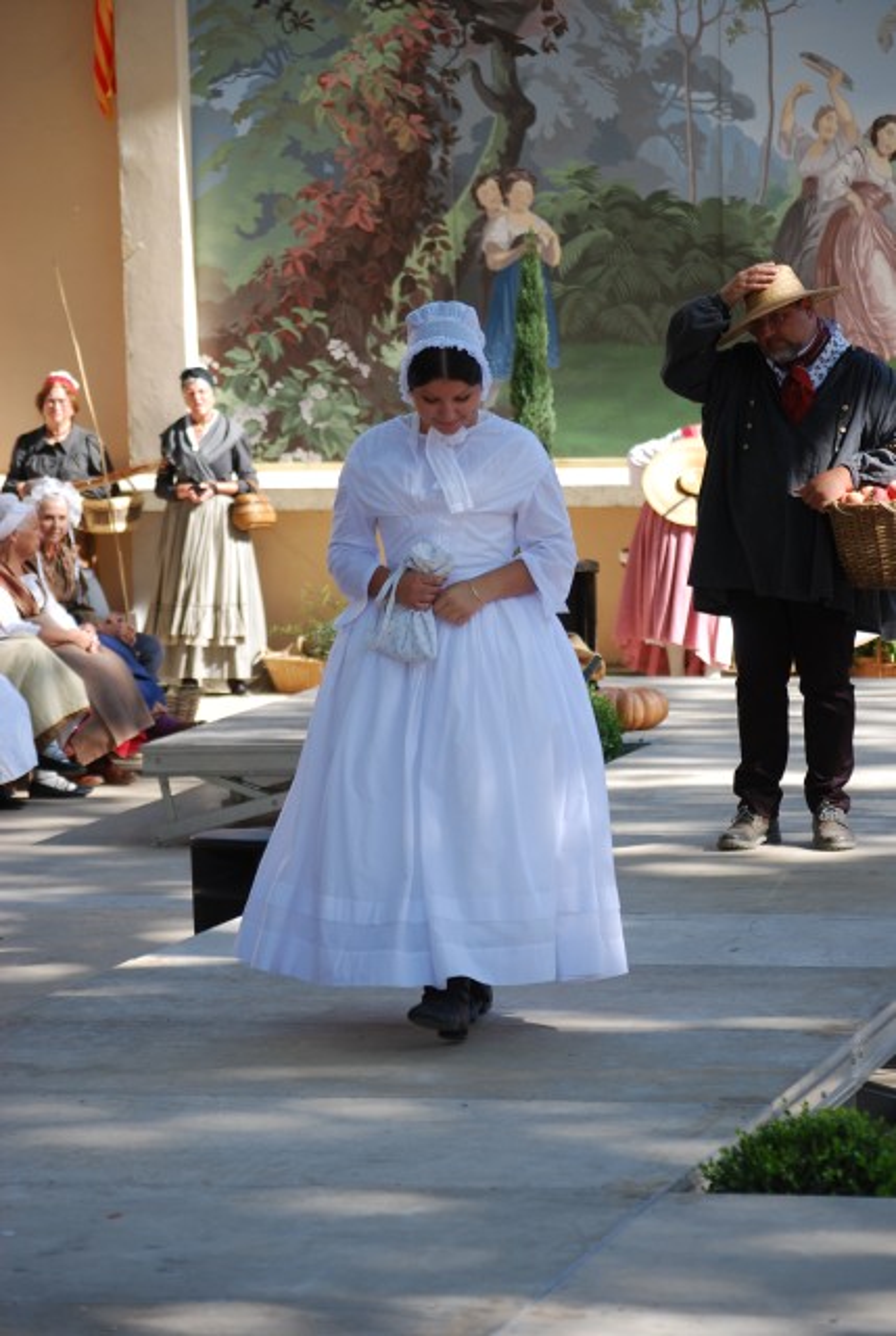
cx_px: 448
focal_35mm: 123
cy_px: 668
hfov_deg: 11.2
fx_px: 4574
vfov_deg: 16.6
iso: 200
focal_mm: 82
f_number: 5
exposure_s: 1/400
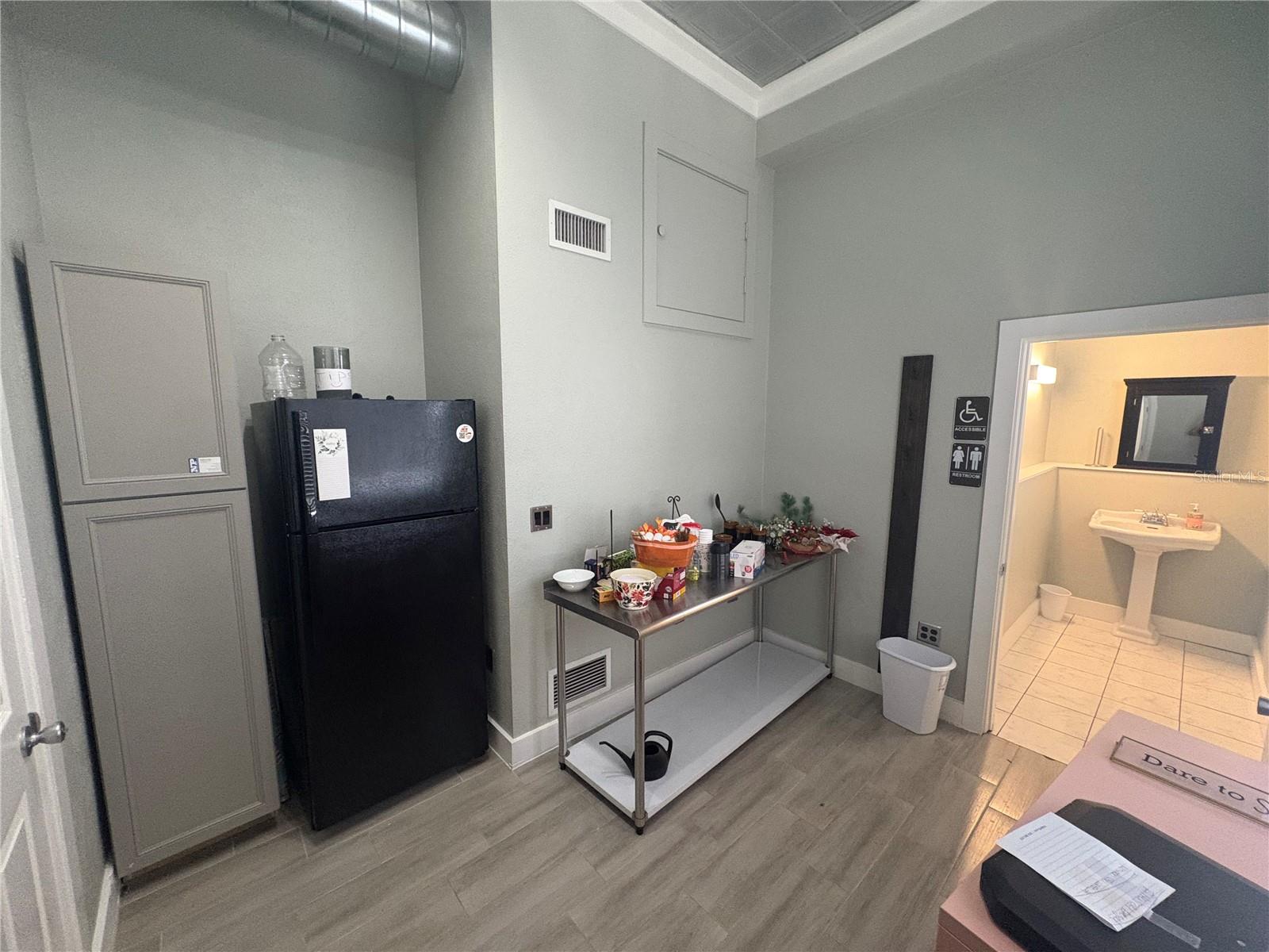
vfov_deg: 85.7
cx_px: 634
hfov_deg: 102.1
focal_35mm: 14
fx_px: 513
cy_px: 476
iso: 500
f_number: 2.2
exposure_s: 1/60
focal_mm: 2.22
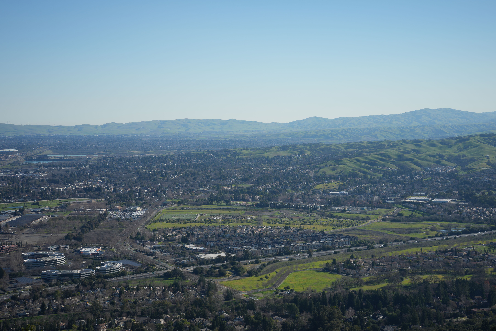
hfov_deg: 31.0
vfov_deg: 20.9
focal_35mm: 65
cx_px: 248
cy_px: 166
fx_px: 895
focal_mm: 65
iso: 100
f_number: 5.6
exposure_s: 1/640
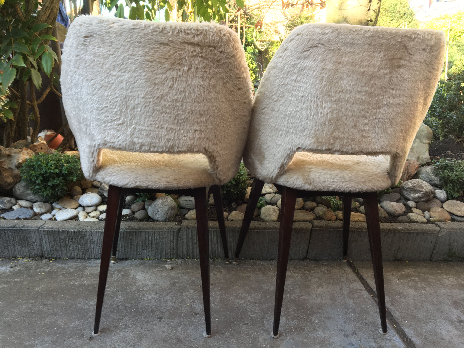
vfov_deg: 48.2
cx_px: 232
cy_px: 174
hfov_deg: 61.7
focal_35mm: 29
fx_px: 389
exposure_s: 1/50
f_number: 2.2
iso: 32
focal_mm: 4.15
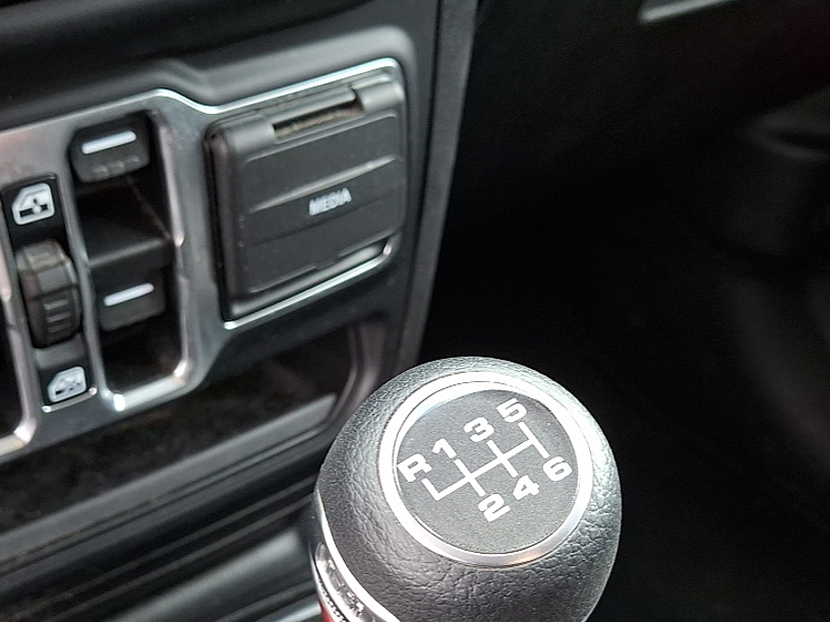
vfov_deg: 28.5
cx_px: 431
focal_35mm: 49
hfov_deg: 38.9
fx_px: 1175
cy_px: 558
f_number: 1.8
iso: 43
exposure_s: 1/33
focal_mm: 4.69
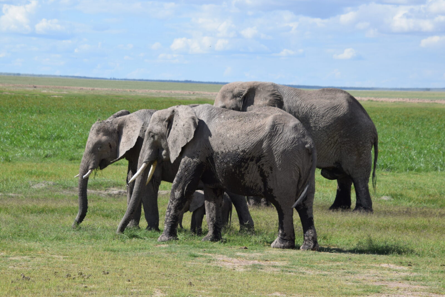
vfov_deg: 9.2
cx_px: 222
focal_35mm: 150
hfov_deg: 13.7
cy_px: 148
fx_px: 1854
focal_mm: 100
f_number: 9.5
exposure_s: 1/350
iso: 200
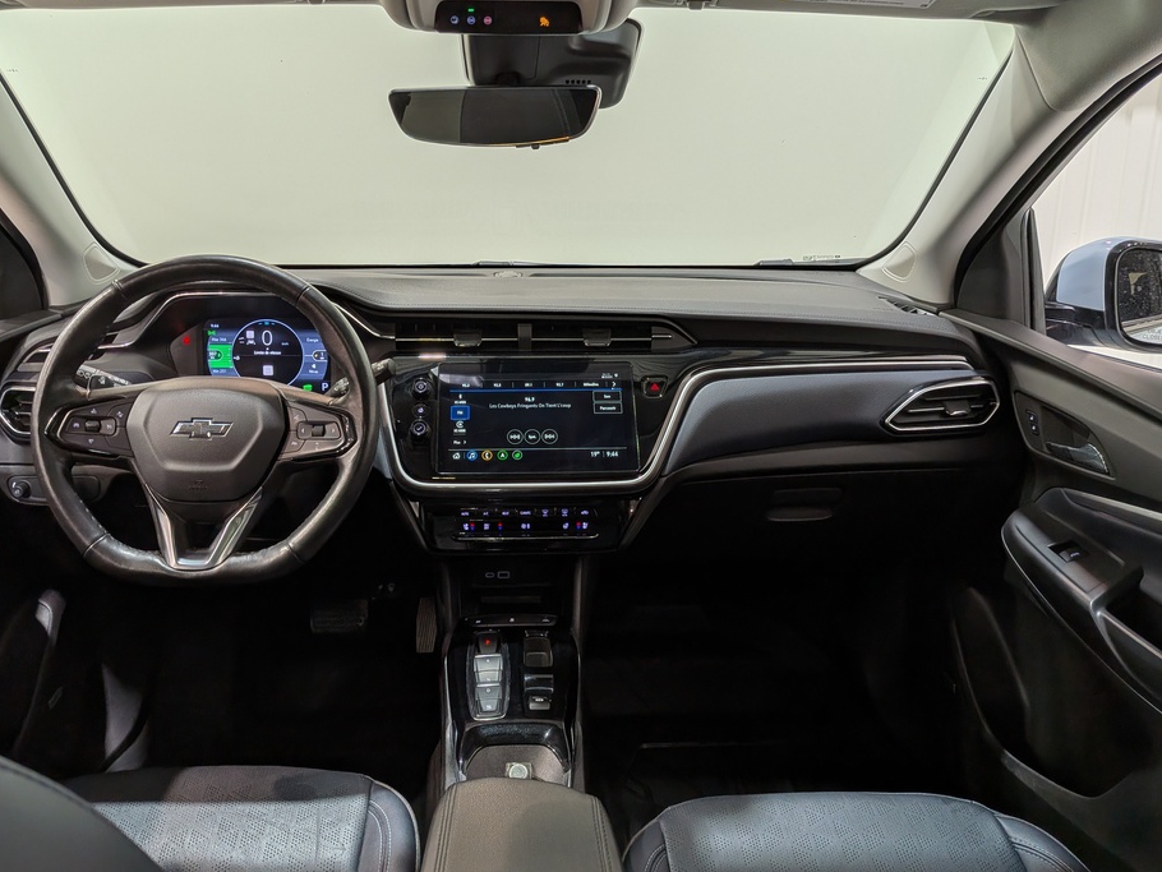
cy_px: 403
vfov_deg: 51.3
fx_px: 907
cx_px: 558
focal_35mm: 27
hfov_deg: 65.3
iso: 27
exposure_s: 1/156
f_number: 1.7
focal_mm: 4.53
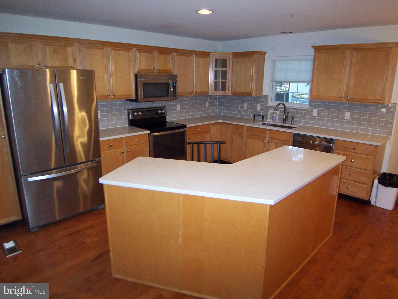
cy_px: 150
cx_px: 199
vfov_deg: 58.9
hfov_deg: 73.9
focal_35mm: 23
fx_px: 264
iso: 200
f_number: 2.8
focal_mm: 3.8
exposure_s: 1/30
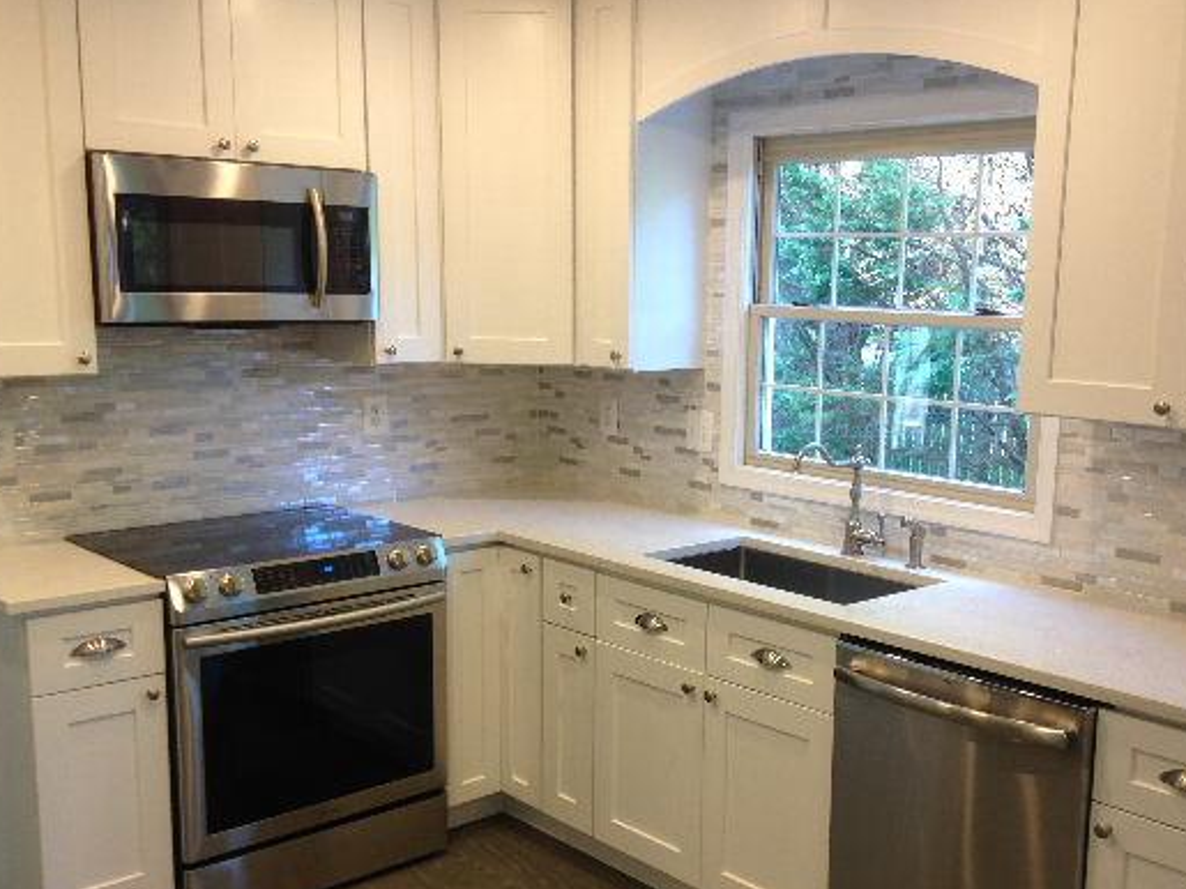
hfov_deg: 45.7
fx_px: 1404
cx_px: 666
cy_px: 502
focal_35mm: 41
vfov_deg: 35.1
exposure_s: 1/30
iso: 50
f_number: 2.4
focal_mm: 4.12
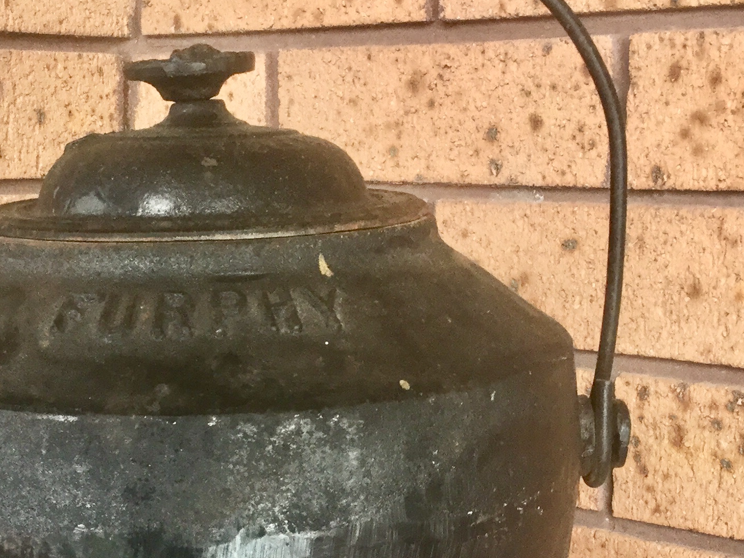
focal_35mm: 71
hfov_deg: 27.3
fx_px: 1526
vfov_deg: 20.5
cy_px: 443
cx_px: 297
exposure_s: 1/33
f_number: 2.4
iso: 80
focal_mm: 3.3
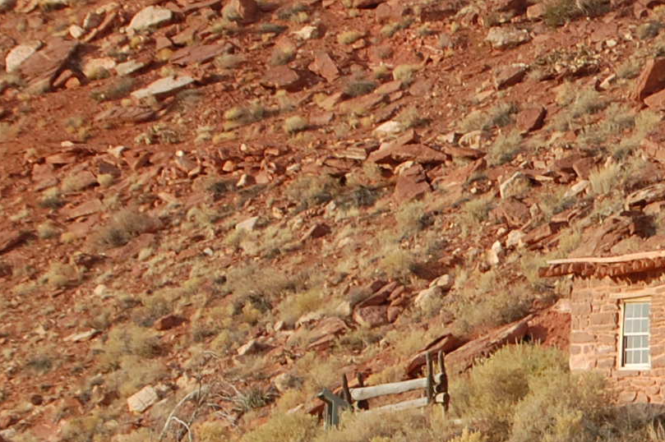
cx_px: 771
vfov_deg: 4.5
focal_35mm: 307
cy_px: 288
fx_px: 5664
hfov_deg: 6.7
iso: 200
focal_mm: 55
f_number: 8
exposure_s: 1/250
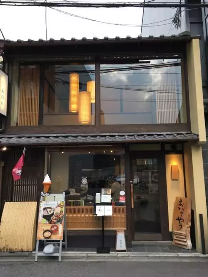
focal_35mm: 29
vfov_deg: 61.7
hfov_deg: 48.2
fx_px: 232
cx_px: 104
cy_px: 138
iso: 40
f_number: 2.2
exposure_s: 1/120
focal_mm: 4.15
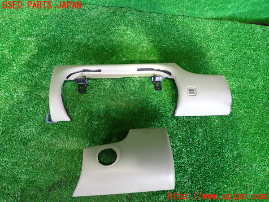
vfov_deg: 54.9
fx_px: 194
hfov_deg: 69.4
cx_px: 134
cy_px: 101
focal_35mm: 25
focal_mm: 4.5
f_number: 2
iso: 640
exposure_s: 1/30
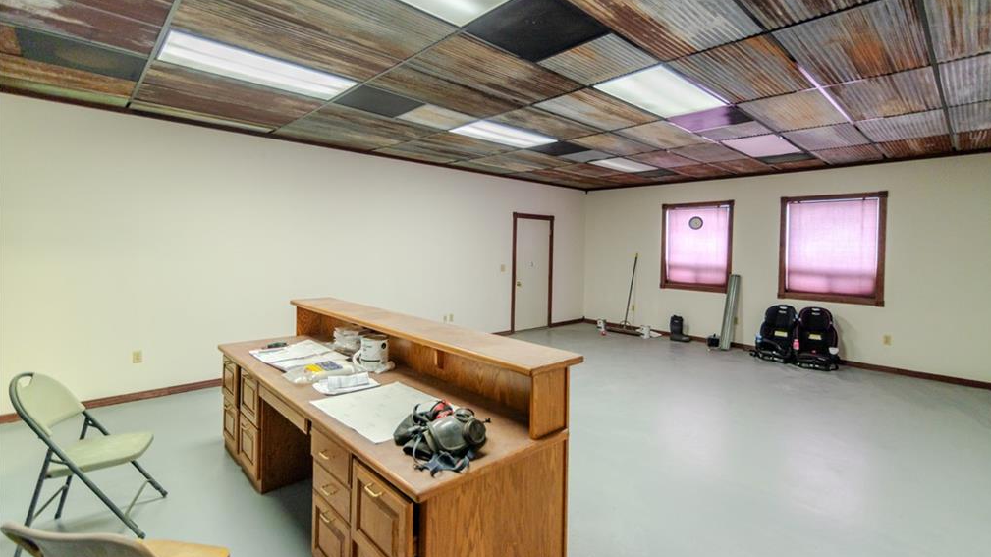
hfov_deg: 95.9
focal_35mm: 17
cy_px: 250
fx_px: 447
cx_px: 501
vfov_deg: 63.7
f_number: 2.8
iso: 400
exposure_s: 1/250
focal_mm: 16
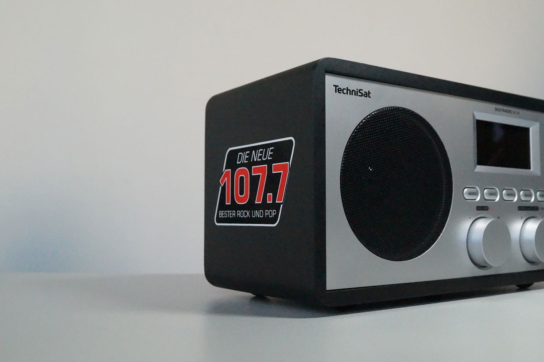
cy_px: 180
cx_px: 350
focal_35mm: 43
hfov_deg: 45.0
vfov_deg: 31.1
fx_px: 649
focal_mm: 22
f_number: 8
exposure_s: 1/640
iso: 6400
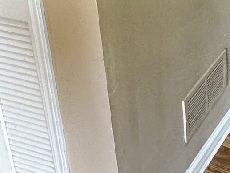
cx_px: 202
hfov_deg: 23.0
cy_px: -36
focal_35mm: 83
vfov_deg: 17.0
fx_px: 552
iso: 200
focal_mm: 2.22
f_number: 2.2
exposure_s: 1/120
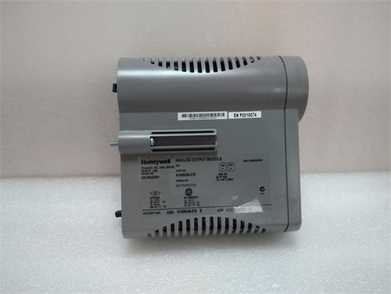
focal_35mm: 27
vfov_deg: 51.4
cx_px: 196
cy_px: 147
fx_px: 305
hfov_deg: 65.3
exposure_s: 1/33
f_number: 2
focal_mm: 3.79
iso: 889
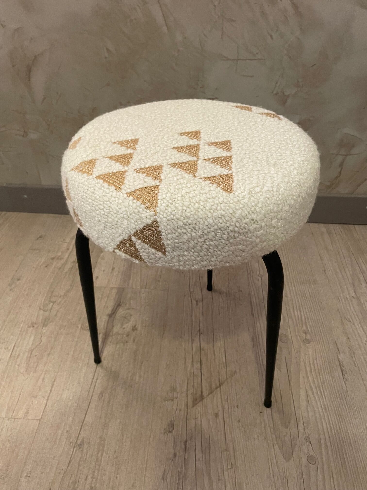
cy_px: 245
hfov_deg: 53.1
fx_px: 368
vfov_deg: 67.3
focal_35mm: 26
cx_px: 184
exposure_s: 1/50
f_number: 1.6
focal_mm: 4.2
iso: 400
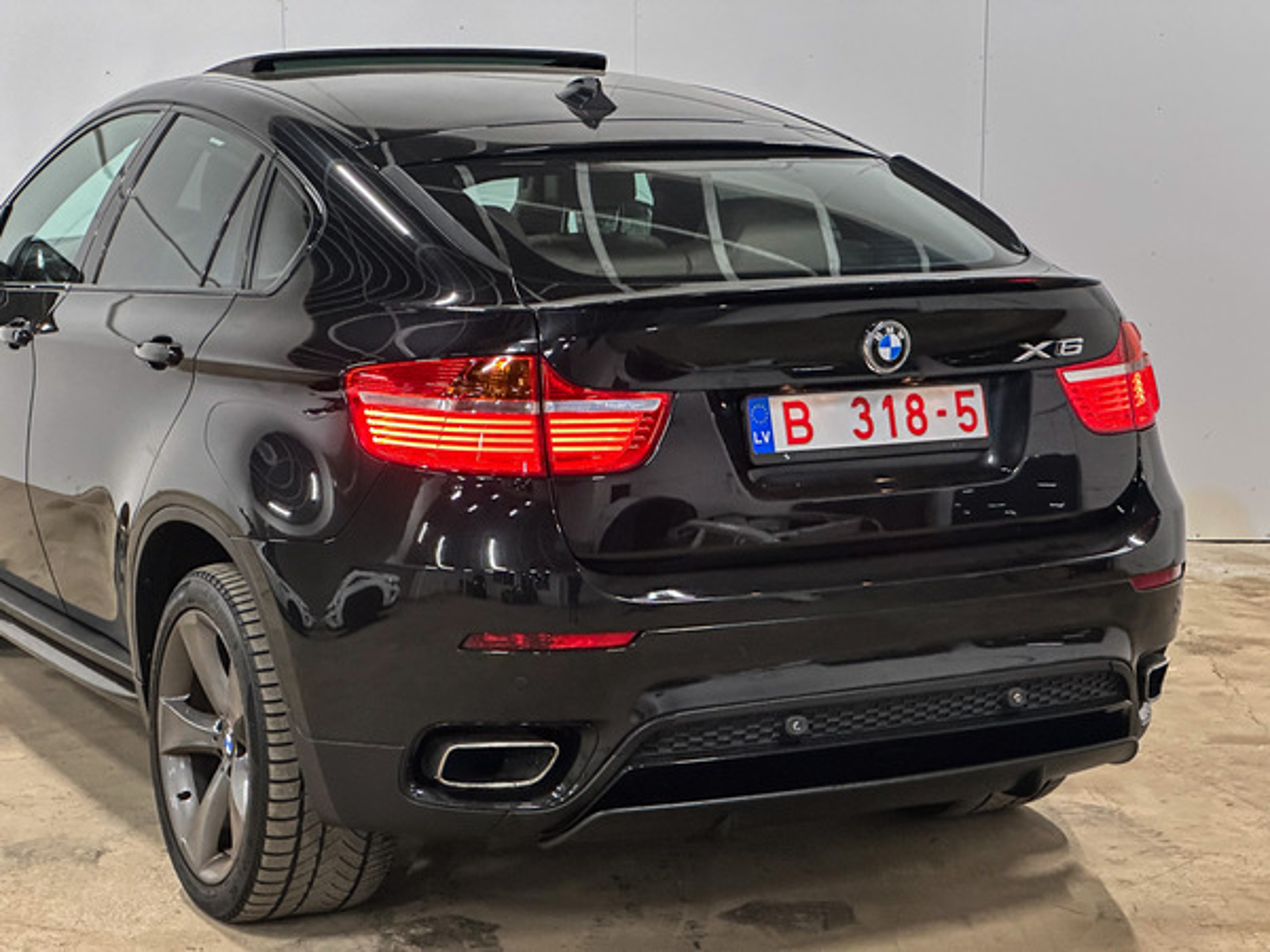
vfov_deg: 19.1
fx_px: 2825
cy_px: 476
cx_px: 635
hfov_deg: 25.3
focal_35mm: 77
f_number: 2.8
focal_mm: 9
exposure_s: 1/34
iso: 800
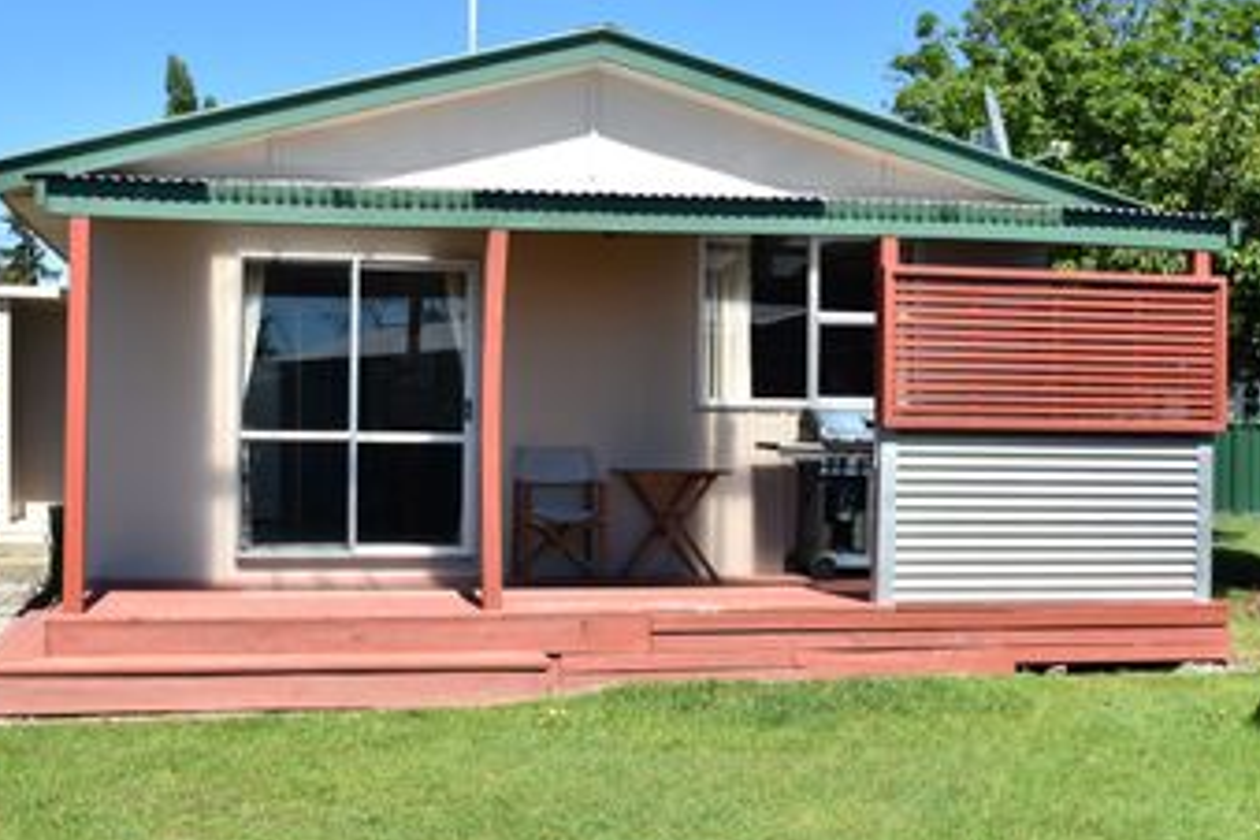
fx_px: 1529
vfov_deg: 30.7
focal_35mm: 44
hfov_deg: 44.6
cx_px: 520
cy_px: 459
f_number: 9
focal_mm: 21
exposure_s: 1/320
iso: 200
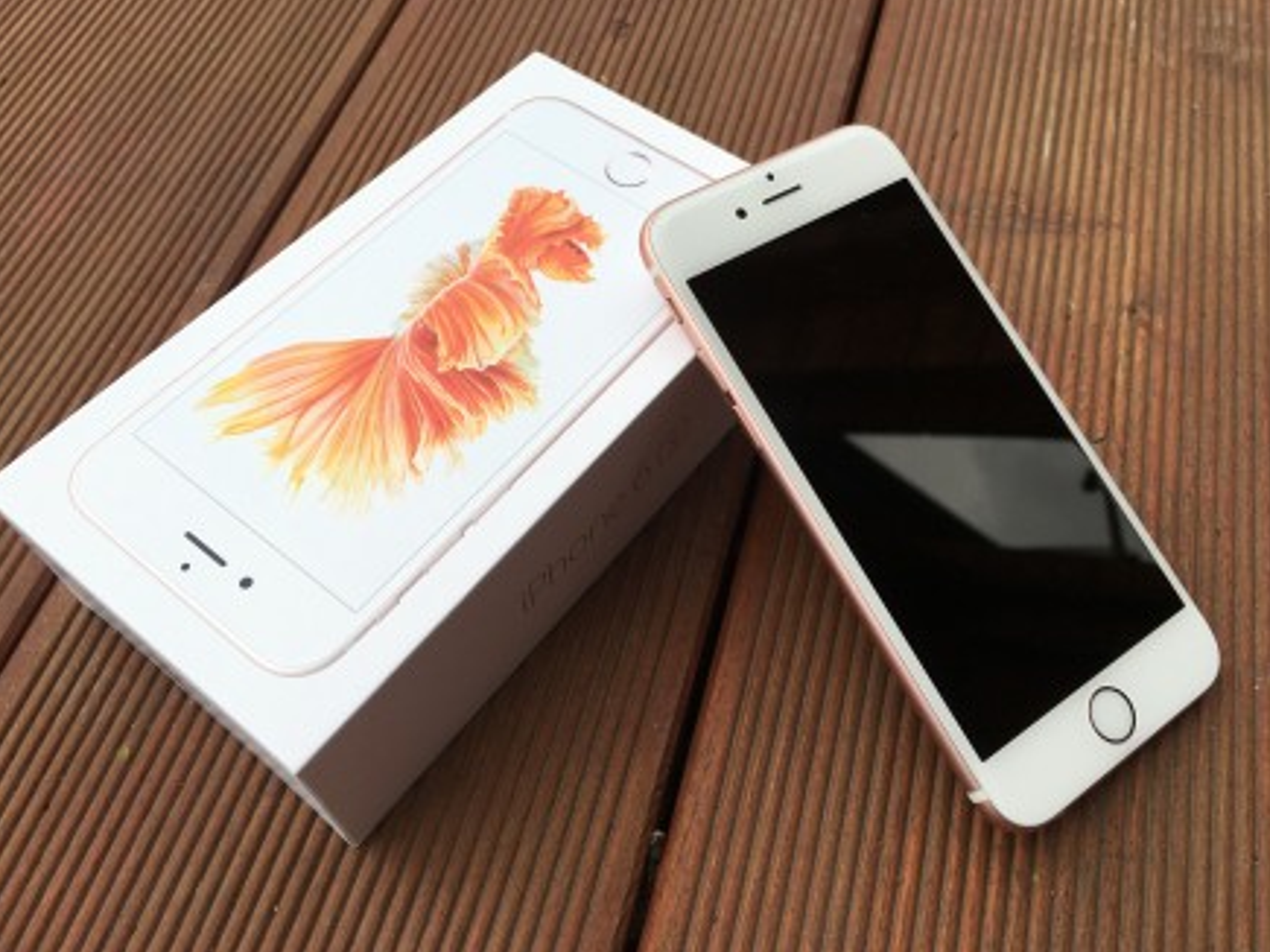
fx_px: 1100
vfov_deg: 46.8
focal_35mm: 30
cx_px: 631
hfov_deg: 60.0
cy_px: 470
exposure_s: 1/405
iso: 25
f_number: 2.2
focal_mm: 4.15
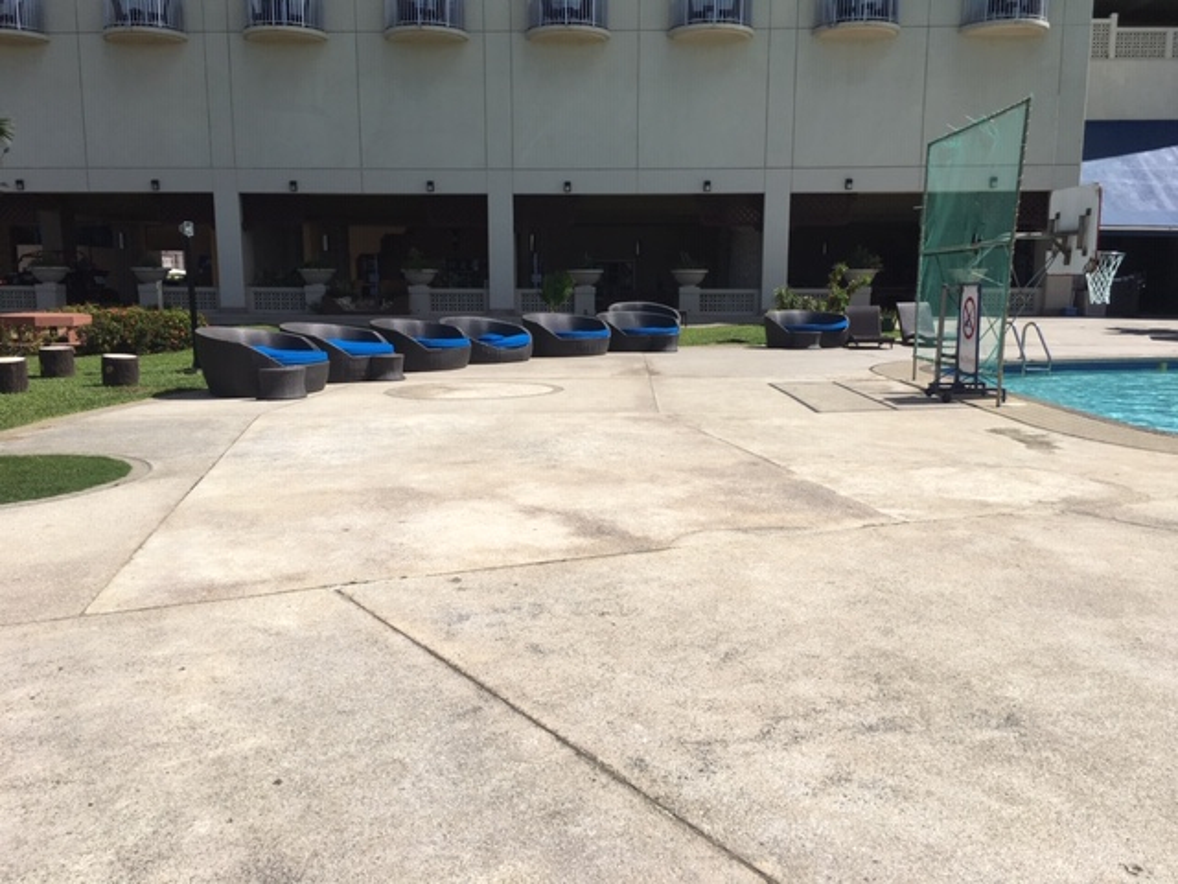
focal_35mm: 29
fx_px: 987
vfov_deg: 48.2
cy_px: 442
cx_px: 589
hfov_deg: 61.7
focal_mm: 4.15
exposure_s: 1/3077
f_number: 2.2
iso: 25
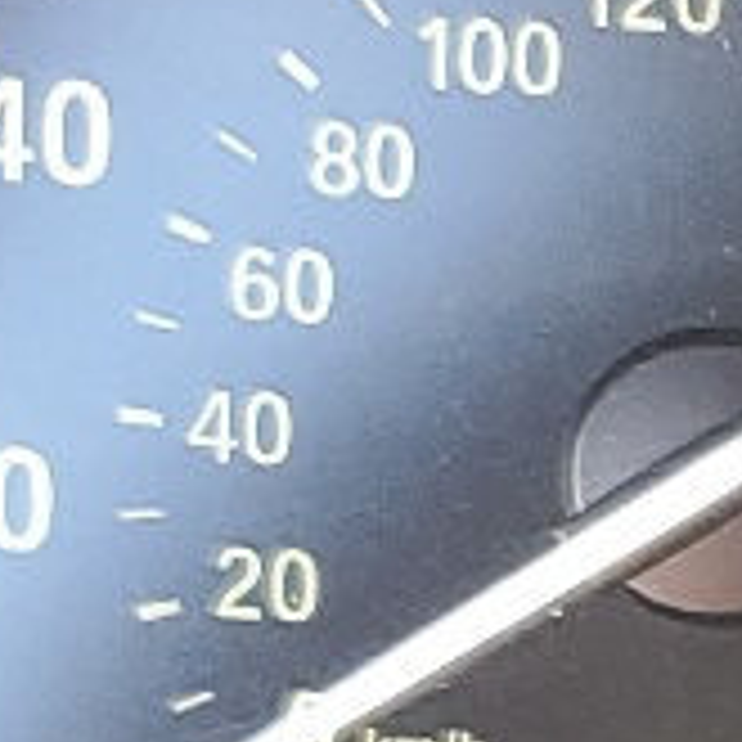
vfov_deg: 7.6
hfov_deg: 7.3
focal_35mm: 223
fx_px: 5408
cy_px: 1304
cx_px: 1839
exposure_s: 1/120
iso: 92
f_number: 1.5
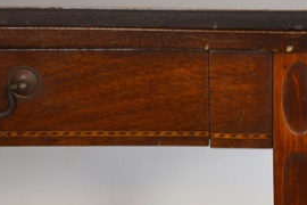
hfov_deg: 12.7
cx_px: 313
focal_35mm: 160
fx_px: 1364
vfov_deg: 8.5
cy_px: 11
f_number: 5.3
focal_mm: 48
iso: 800
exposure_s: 1/40
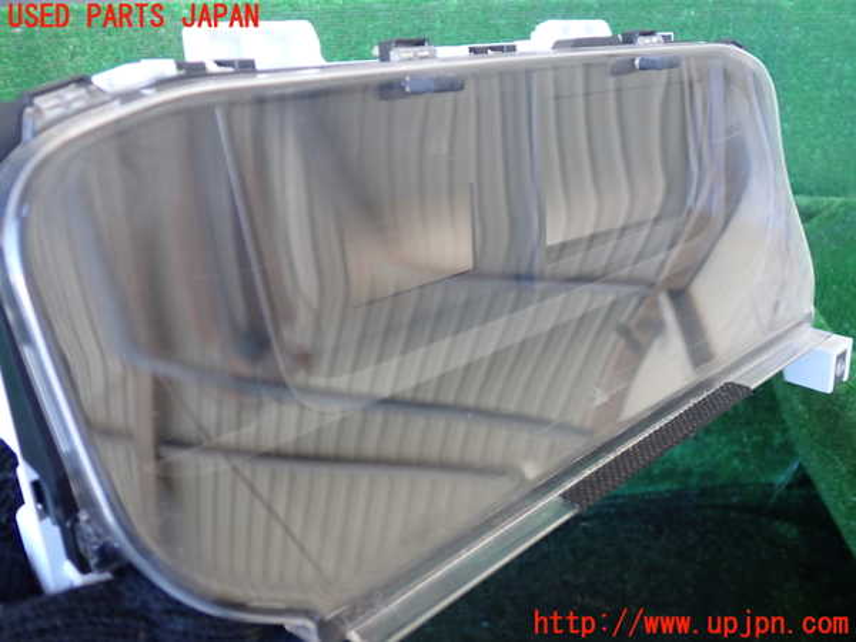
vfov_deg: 46.8
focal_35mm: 30
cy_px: 321
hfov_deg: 60.0
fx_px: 742
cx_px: 428
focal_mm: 5.4
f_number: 2.3
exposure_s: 1/30
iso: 200
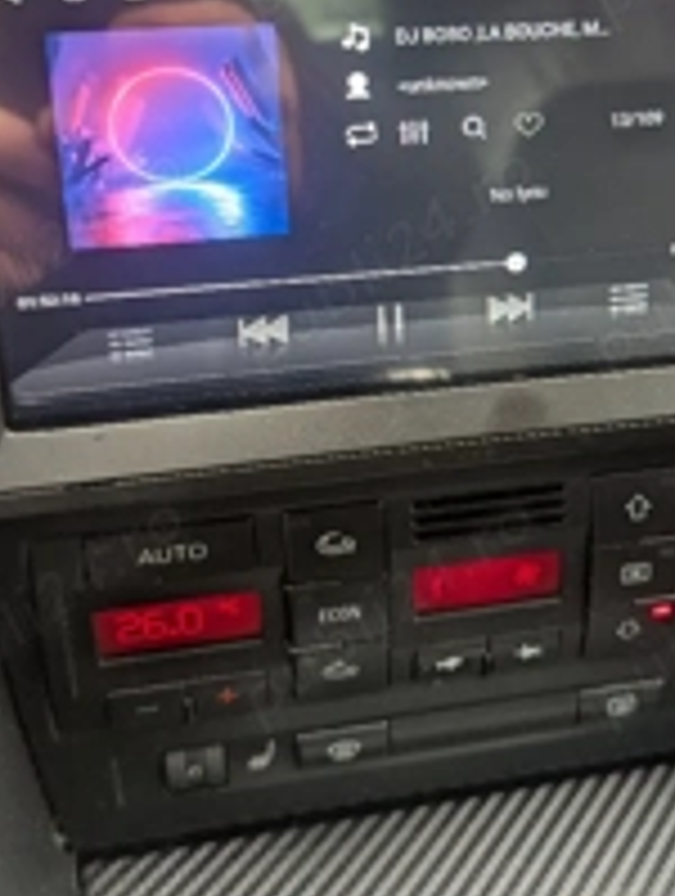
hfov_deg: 30.0
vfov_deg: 39.2
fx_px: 1244
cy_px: 311
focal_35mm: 48
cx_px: 477
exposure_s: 1/34.1
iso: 44
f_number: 1.85
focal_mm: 6.81
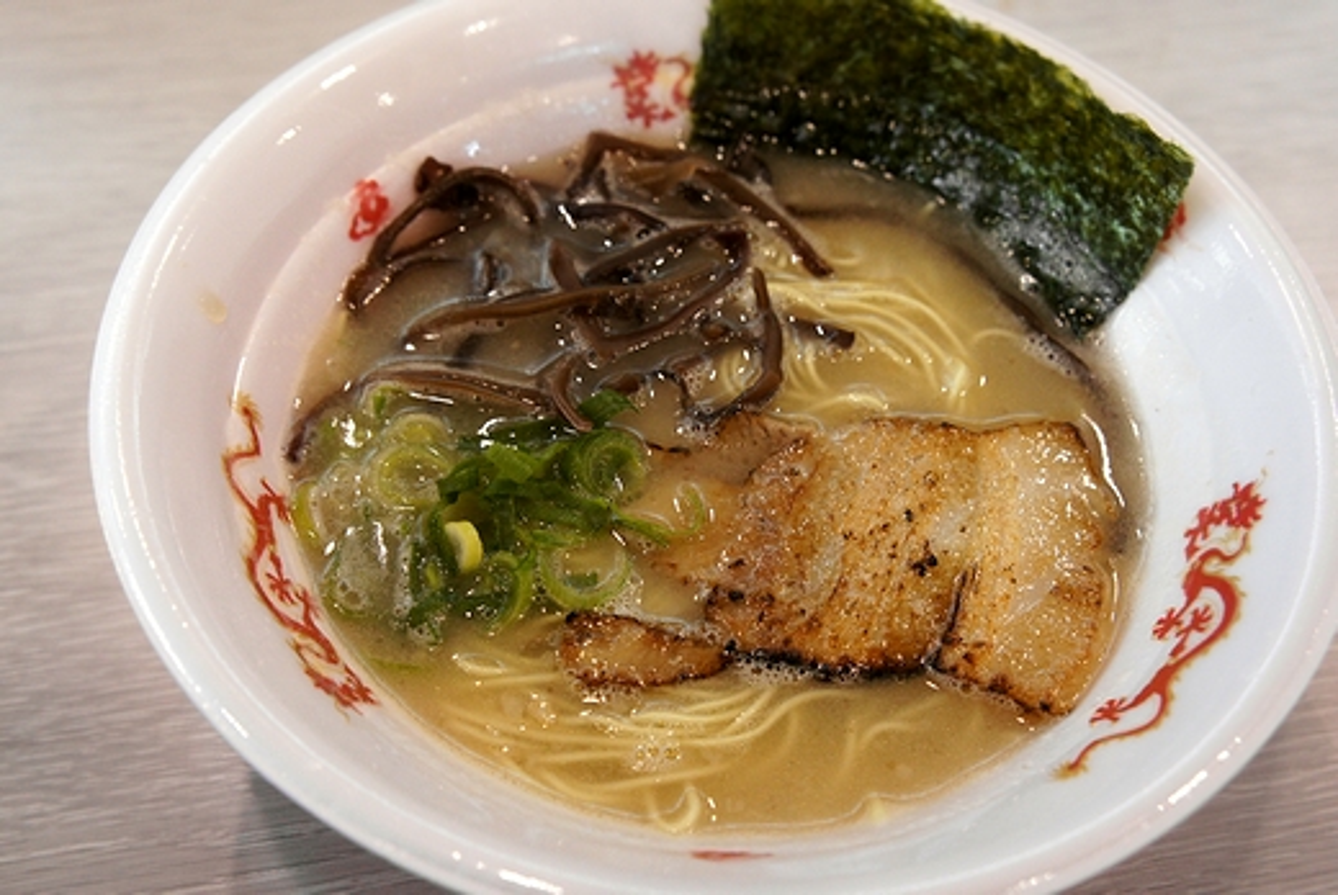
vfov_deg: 32.0
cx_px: 669
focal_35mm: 42
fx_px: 1563
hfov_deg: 46.4
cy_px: 448
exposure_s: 1/50
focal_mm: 28
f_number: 5.6
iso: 1250
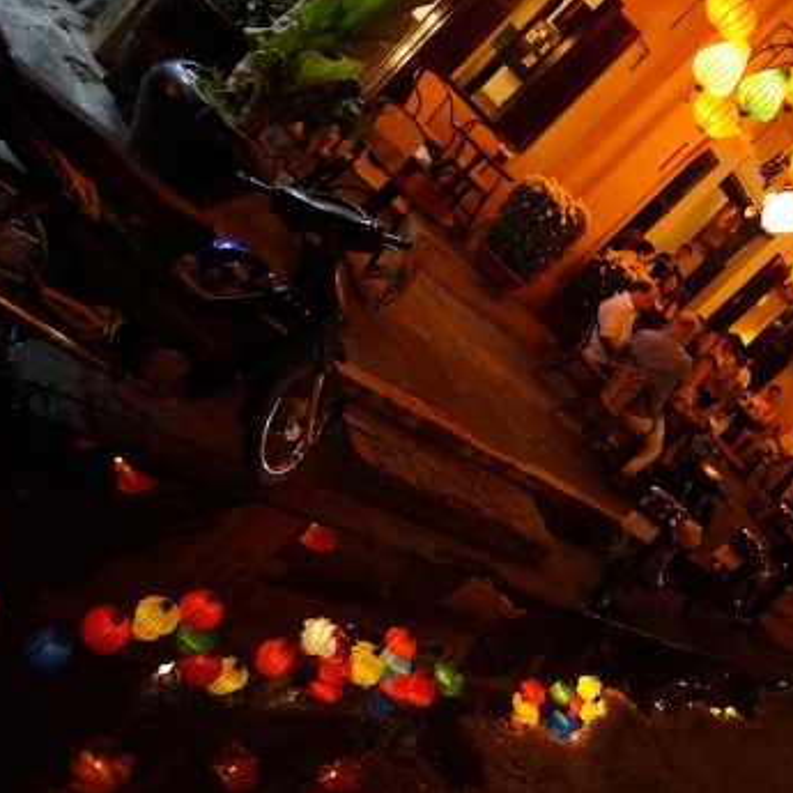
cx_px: 578
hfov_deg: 50.7
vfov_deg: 52.5
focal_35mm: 31
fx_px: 803
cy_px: 394
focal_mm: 16
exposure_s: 1/50
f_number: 3.5
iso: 3200
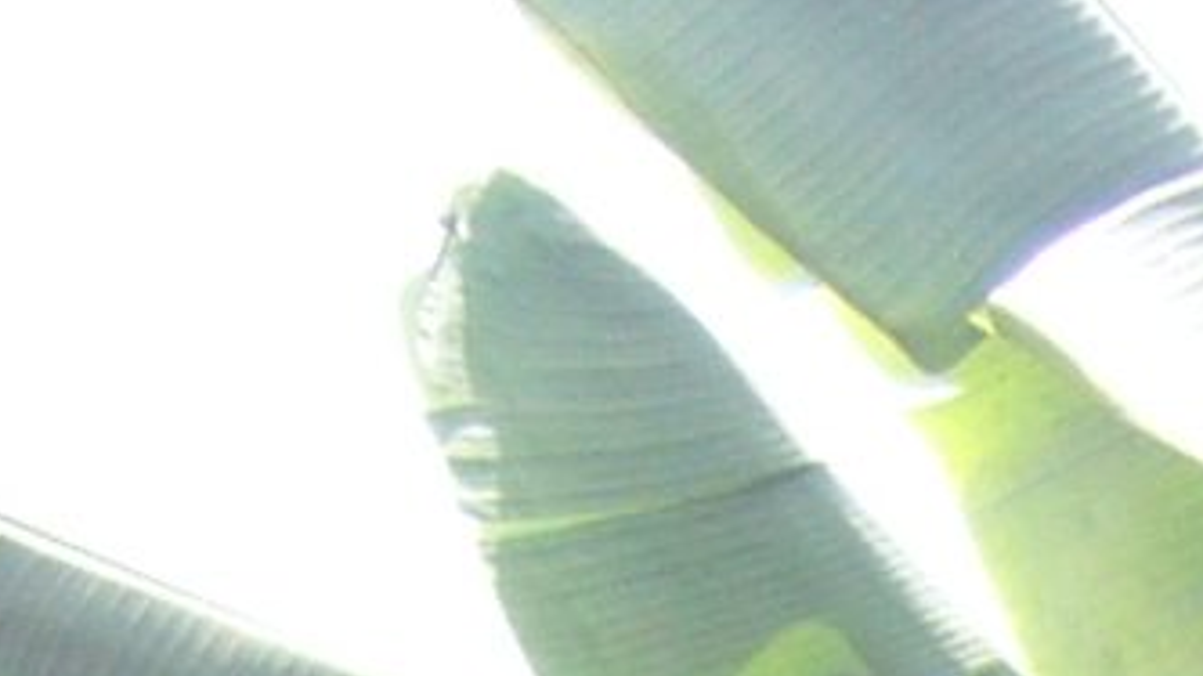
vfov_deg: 3.7
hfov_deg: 6.9
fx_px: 9343
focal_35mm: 293
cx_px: 3006
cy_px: 3463
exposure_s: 1/200
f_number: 2.8
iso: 80
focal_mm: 5.8
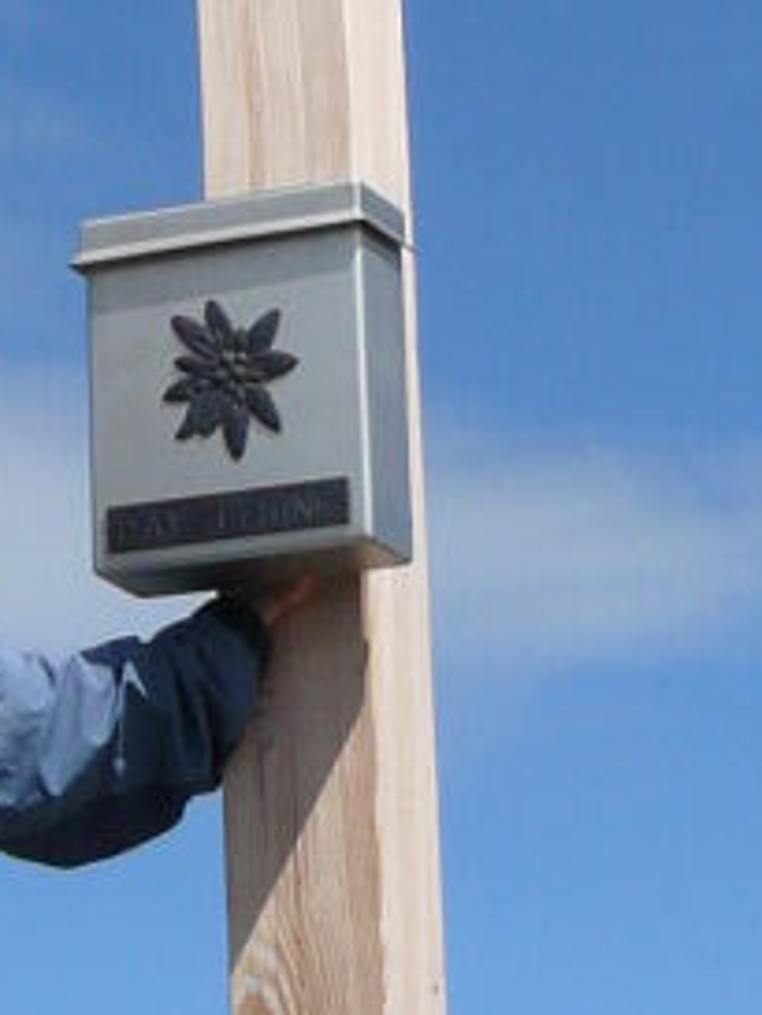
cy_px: 52
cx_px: -156
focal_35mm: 190
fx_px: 5572
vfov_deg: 10.3
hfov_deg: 7.8
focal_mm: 6
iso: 100
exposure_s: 1/500
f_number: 5.6
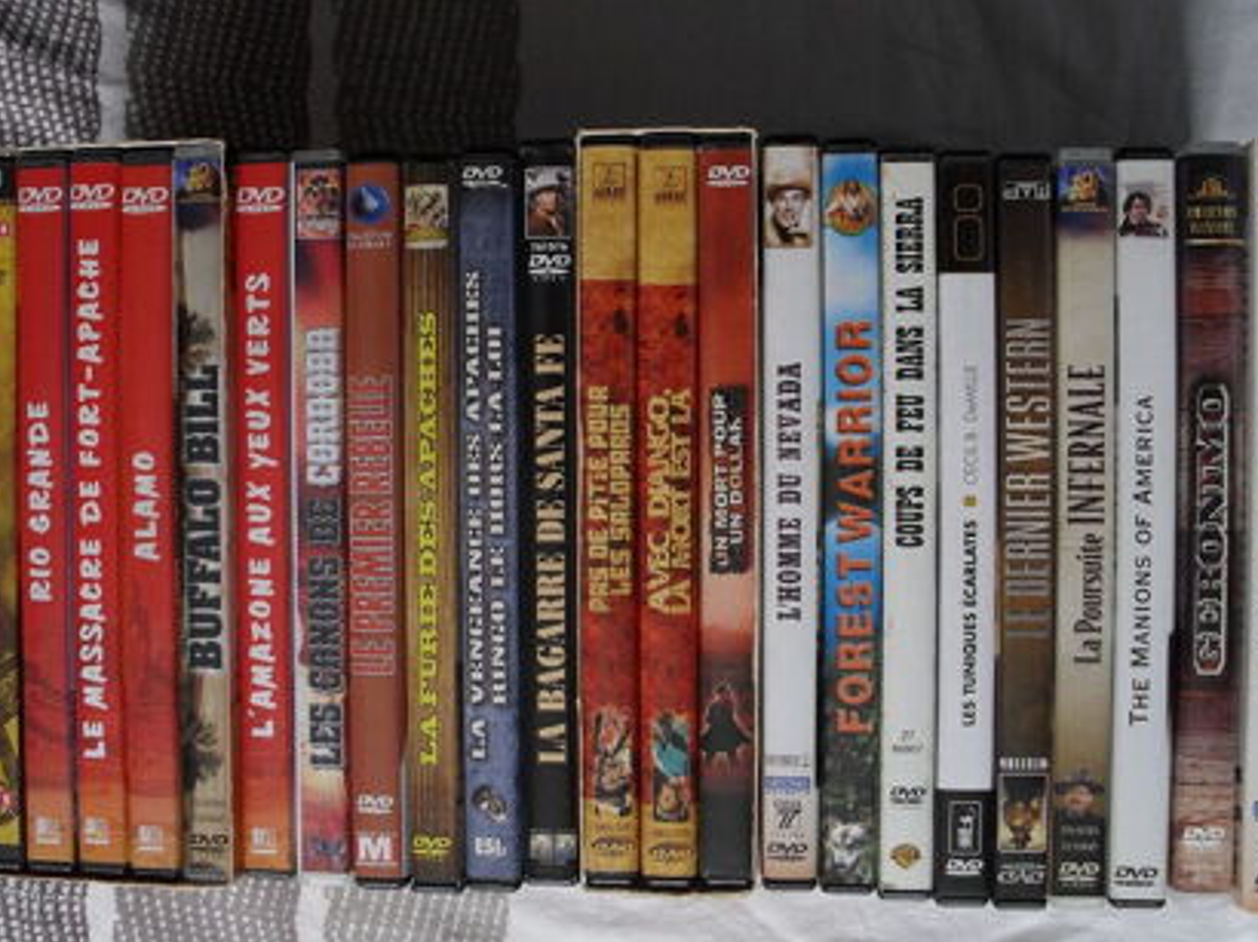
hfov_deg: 45.8
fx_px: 1489
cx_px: 614
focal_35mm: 41
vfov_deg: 35.1
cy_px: 469
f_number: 3.2
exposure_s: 1/45
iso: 100
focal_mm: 6.3
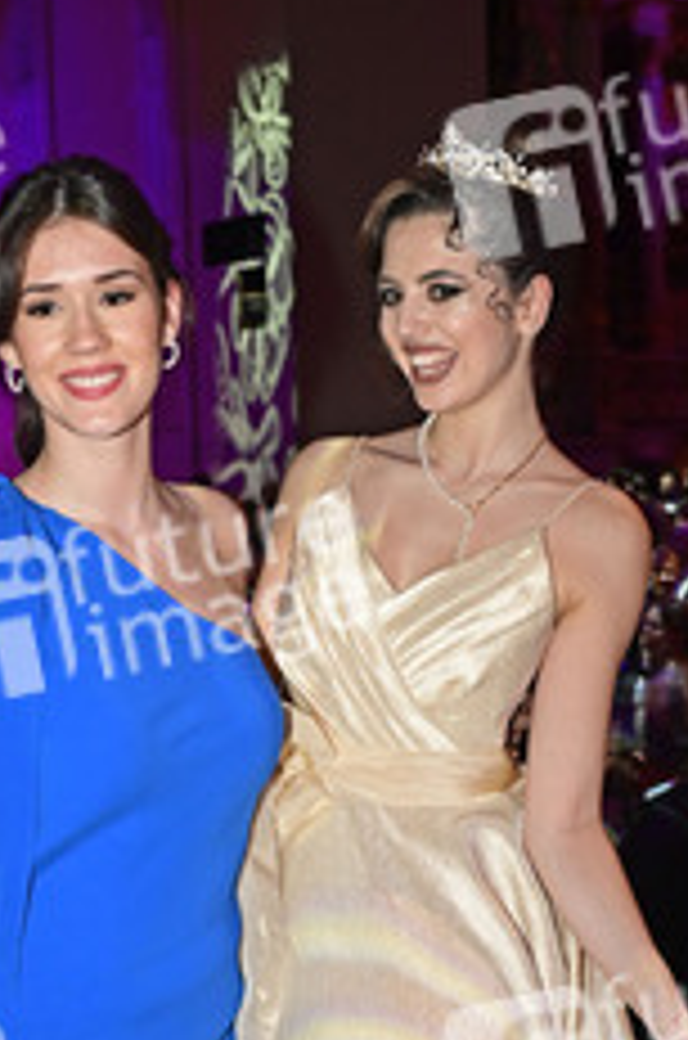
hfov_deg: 25.4
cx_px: 265
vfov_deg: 36.4
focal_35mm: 53
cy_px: 828
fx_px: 1522
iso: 2500
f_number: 5
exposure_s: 1/200
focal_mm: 30.5
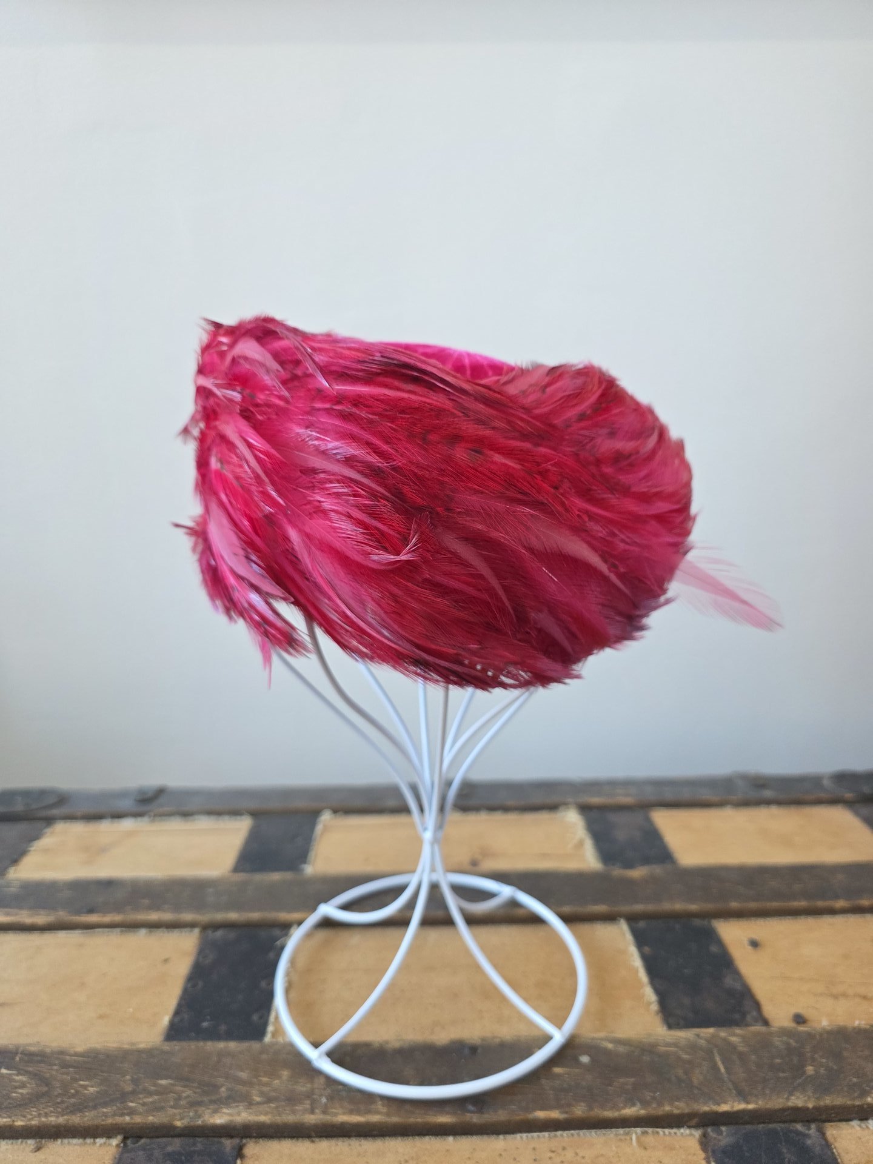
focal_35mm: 23
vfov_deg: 73.9
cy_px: 582
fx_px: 773
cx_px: 436
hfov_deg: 58.9
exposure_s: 1/120
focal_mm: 6.3
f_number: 1.7
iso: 250
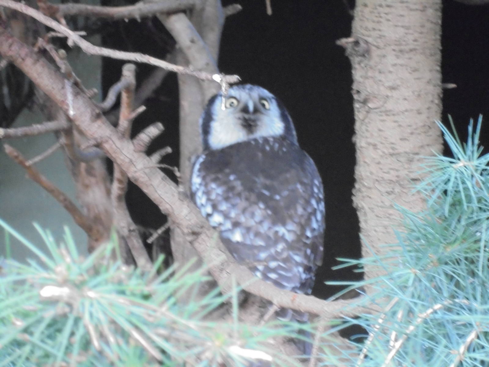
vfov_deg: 9.5
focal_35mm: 156
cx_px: 244
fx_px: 2204
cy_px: 184
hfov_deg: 12.7
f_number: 6.5
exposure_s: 1/30
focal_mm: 27.6
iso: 800
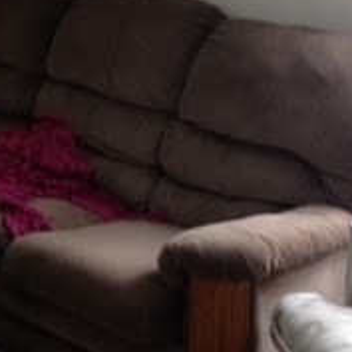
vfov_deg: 15.4
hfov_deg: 15.5
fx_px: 1289
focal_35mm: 112
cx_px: 72
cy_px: 68
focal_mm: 4.28
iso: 125
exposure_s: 1/20
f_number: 2.4
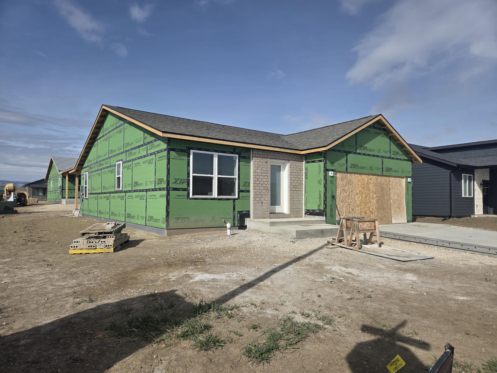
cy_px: 186
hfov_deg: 73.9
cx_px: 248
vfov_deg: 58.9
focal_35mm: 23
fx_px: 330
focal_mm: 5.4
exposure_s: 1/7891
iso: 64
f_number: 1.8
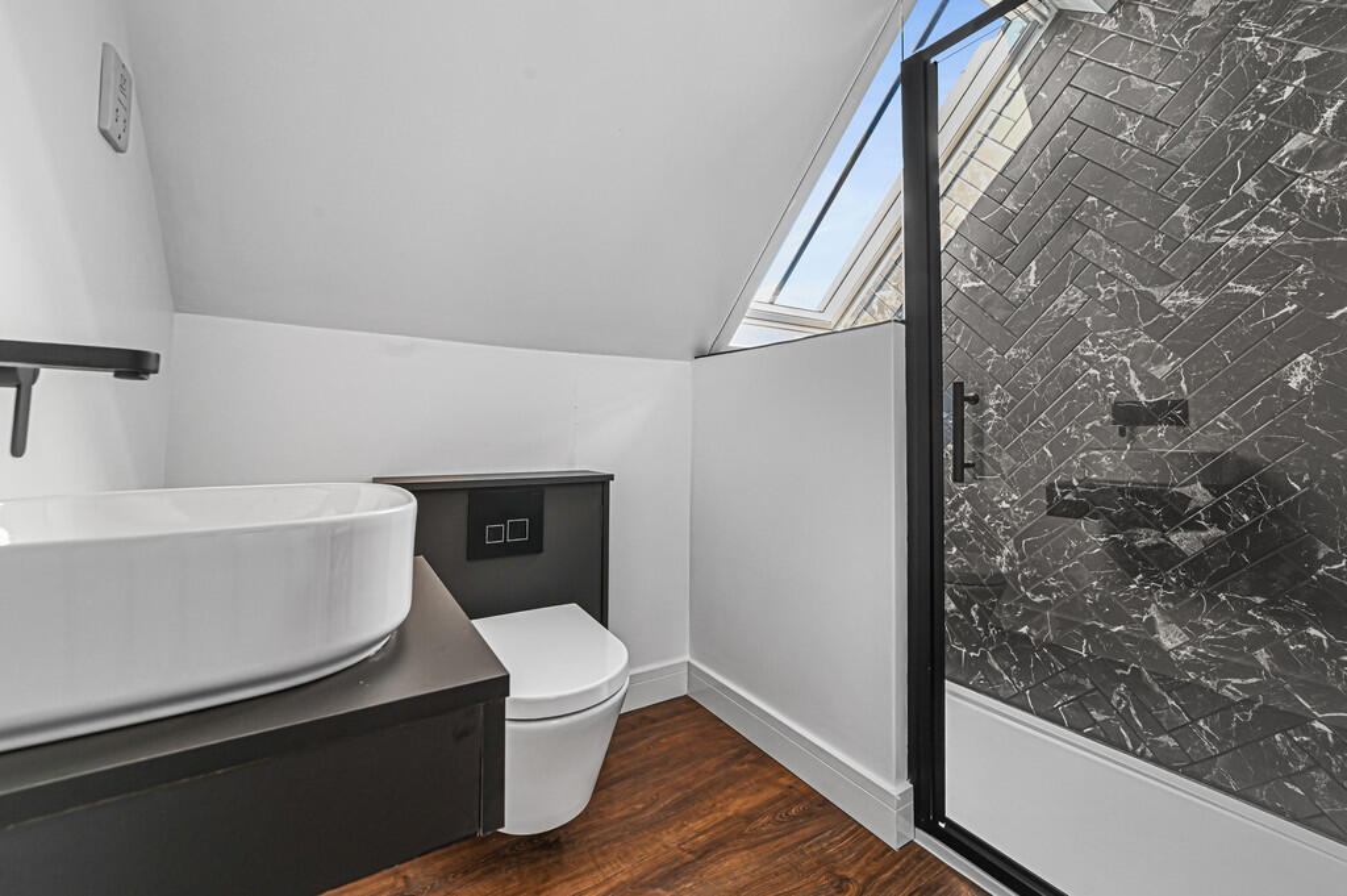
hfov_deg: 104.3
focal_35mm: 14
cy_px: 448
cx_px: 674
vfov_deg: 81.1
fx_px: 523
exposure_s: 1/1.25
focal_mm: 14
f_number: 8
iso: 400
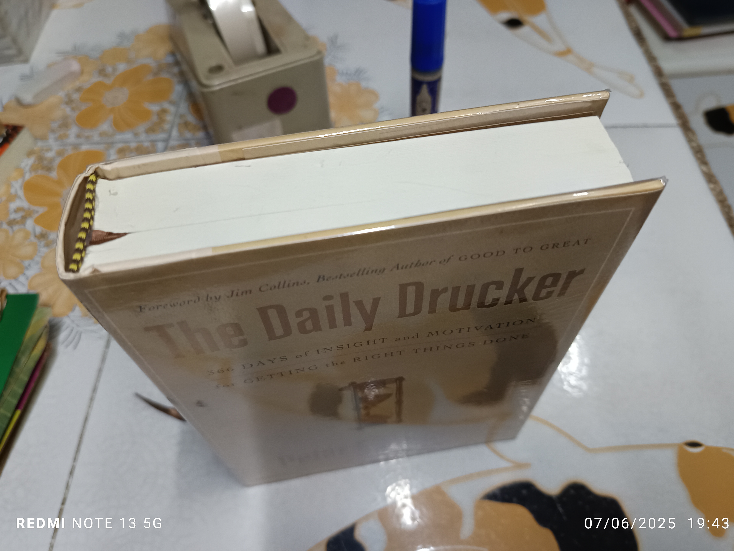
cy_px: 266
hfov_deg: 69.4
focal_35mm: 25
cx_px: 373
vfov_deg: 54.9
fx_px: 530
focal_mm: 5.31
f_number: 1.7
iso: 887
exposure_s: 1/33.3
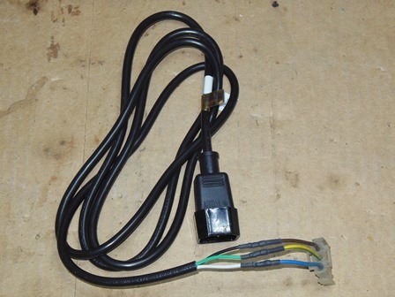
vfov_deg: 25.7
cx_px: 198
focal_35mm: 57
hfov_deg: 33.8
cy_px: 148
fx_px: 650
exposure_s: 1/60
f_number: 4.1
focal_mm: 10.2
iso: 200
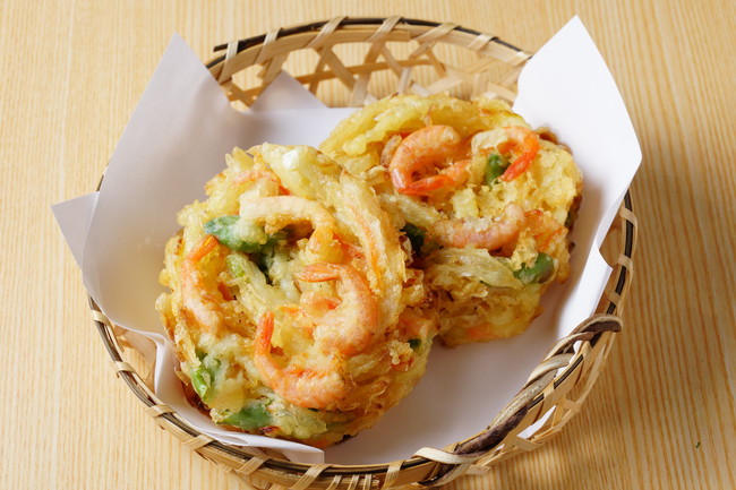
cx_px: 368
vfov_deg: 16.5
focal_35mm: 82
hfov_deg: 24.6
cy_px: 245
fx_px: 1686
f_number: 10
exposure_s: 1/160
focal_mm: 55
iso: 200
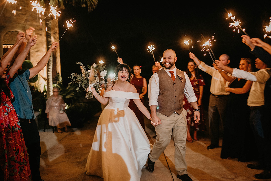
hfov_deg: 54.4
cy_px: 90
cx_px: 136
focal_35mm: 35
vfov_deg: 37.9
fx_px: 263
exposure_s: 1/60
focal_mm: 35
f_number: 1.4
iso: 2500
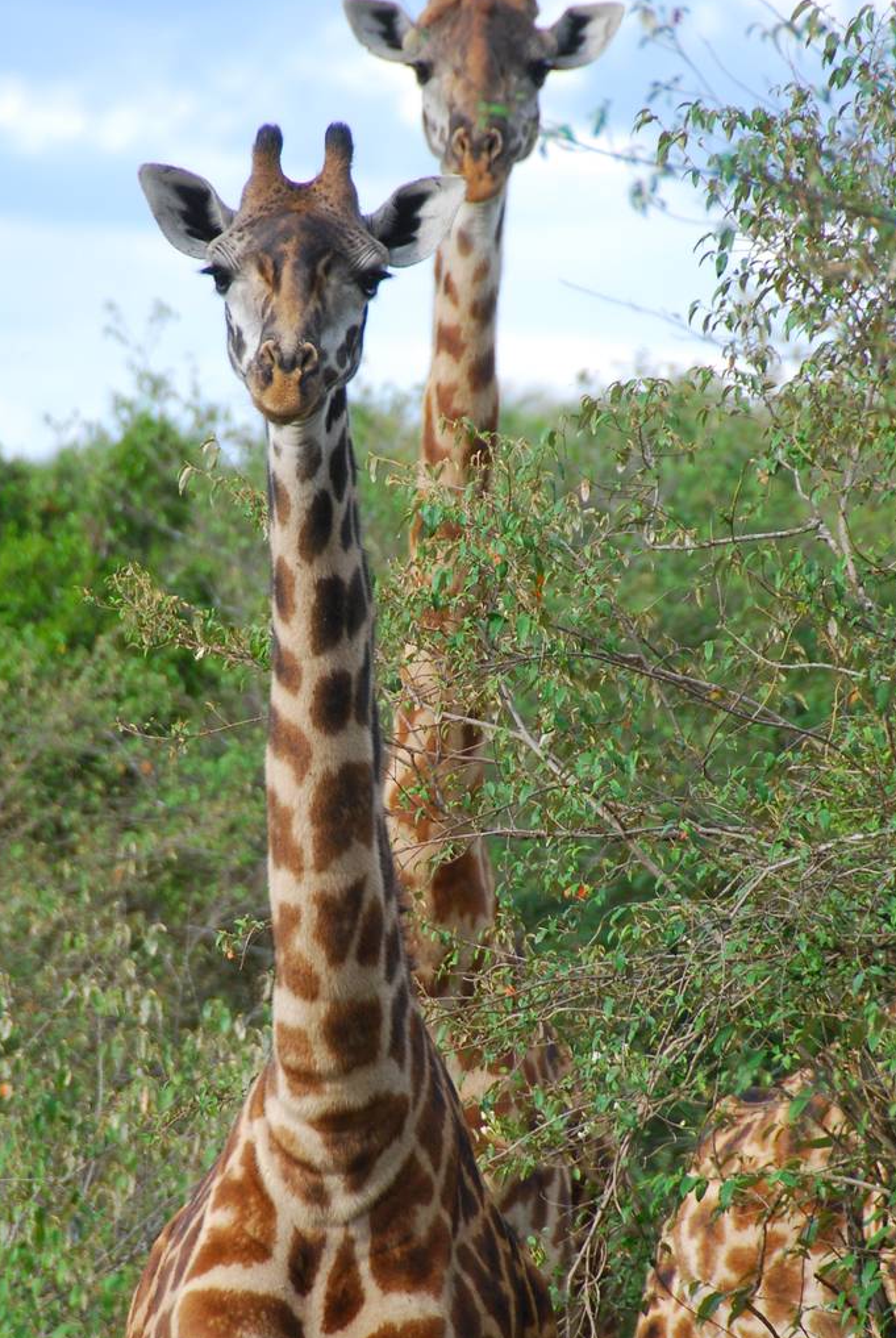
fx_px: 17566
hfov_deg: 2.9
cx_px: 399
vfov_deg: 4.4
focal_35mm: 472
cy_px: 743
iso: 250
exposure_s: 1/160
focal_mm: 200
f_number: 5.6
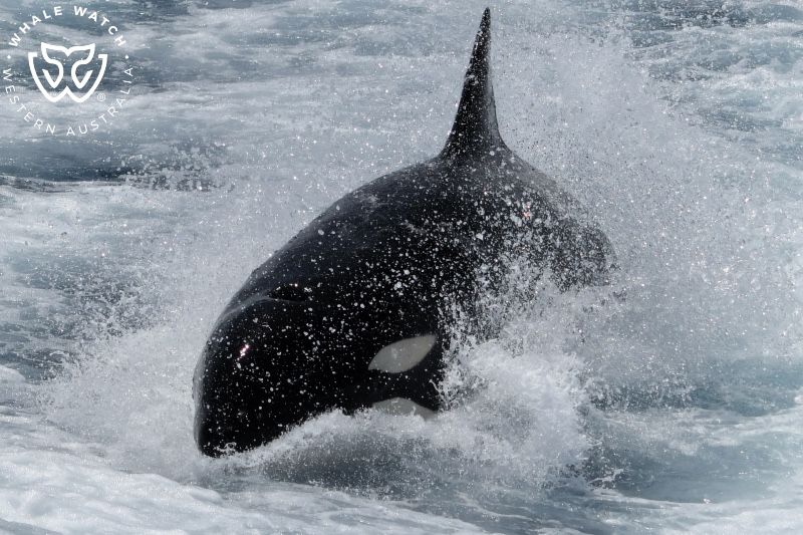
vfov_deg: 17.5
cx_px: 402
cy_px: 268
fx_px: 1739
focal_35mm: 78
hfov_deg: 26.0
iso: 280
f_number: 5
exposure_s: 1/8000
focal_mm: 78
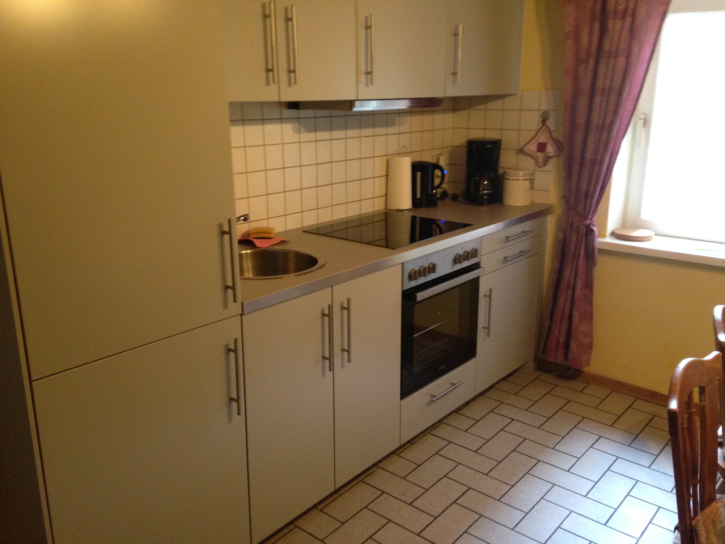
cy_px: 272
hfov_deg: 55.4
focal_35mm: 33
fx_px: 691
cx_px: 362
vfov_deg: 42.9
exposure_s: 1/20
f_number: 2.4
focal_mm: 4.12
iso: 250
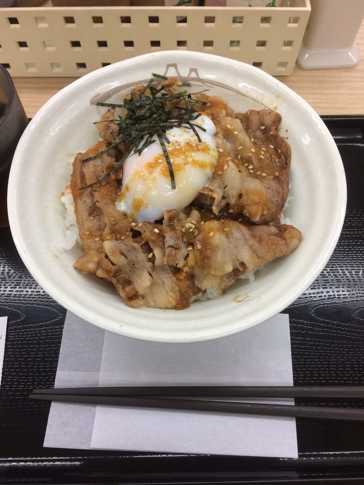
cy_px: 242
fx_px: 407
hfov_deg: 48.2
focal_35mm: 29
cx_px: 182
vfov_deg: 61.7
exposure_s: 1/40
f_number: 2.2
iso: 40
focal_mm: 4.15
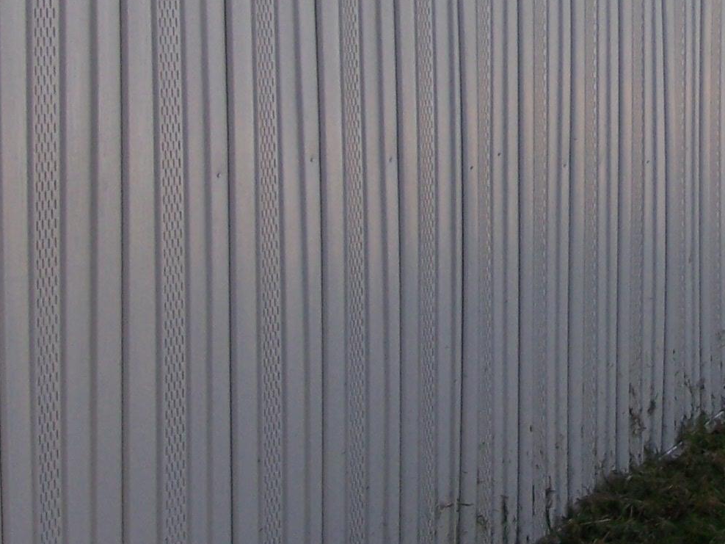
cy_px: -128
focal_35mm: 133
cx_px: 779
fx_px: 2786
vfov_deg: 10.9
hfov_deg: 14.5
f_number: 3
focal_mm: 8.5
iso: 80
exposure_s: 1/500
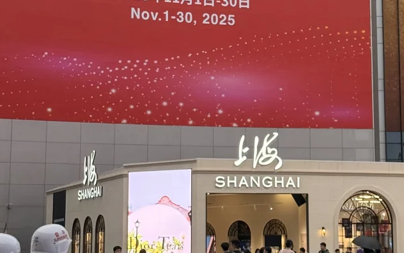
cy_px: 12
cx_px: 304
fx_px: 1277
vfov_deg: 11.2
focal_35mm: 116
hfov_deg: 17.9
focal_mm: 6.76
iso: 160
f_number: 1.78
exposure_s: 1/166
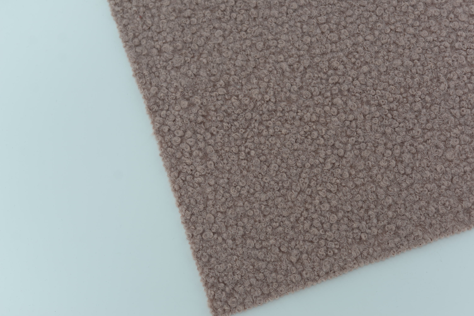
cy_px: 158
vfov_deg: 27.0
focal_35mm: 50
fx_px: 659
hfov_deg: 39.6
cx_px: 237
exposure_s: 1/250
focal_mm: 50
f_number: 3.5
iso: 100
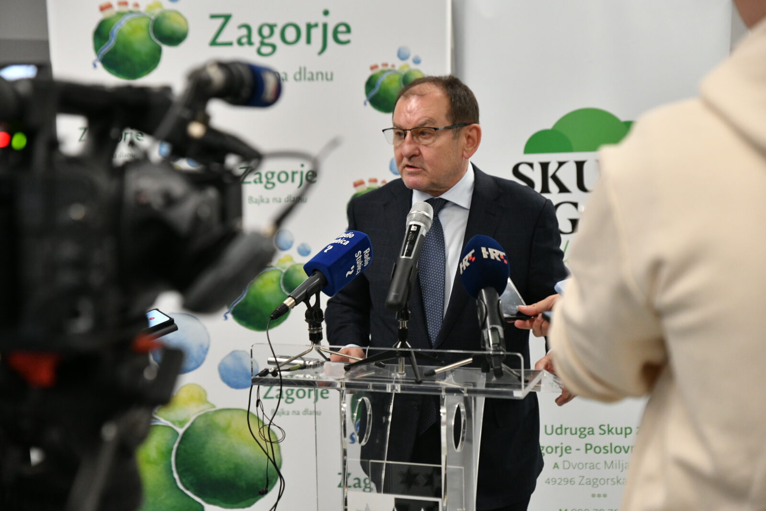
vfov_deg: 23.4
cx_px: 383
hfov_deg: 34.5
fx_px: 1234
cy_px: 256
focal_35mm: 58
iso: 2500
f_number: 4
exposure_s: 1/125
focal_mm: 58
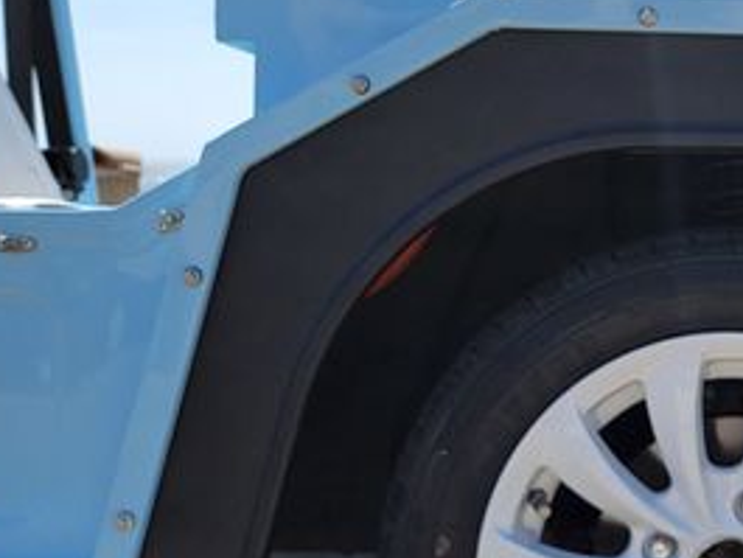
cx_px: 858
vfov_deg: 25.2
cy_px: 252
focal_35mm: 58
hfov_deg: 29.3
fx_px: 1245
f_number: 1.8
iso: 16
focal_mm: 6.7
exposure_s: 1/752
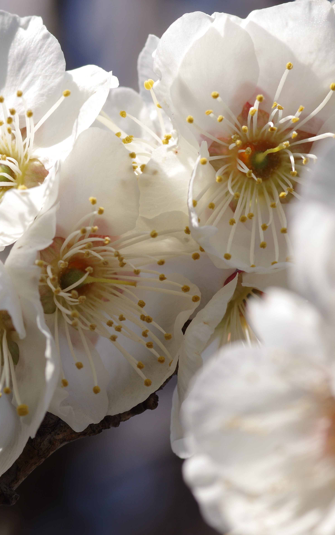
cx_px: 105
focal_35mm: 238
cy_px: 274
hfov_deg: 5.5
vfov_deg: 8.8
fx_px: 3477
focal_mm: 100
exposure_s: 1/250
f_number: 9
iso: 200
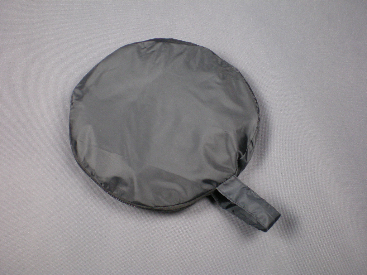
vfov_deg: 37.7
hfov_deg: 49.0
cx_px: 184
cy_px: 138
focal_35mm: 38
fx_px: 403
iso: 250
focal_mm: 6.3
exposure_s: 1/30
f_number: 3.1
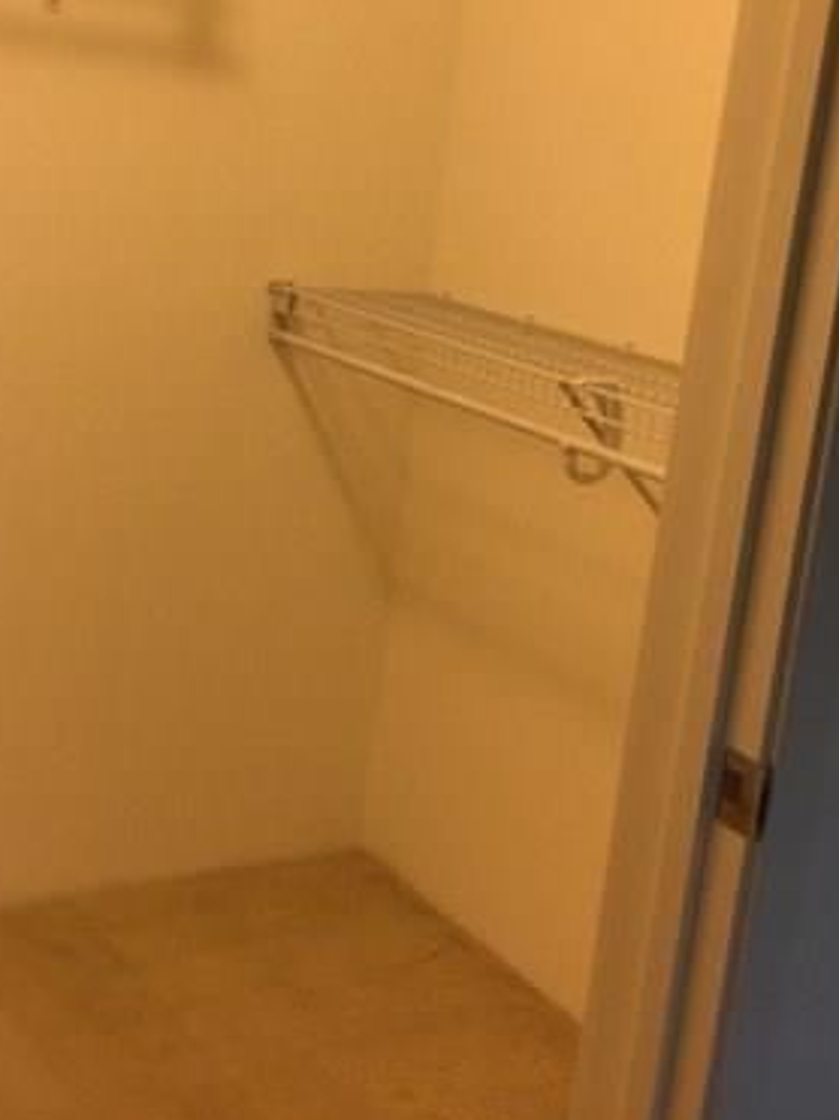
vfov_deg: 38.0
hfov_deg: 28.9
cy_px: 432
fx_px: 1617
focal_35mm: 50
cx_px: 293
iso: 50
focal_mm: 4.15
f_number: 2.2
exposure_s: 1/15
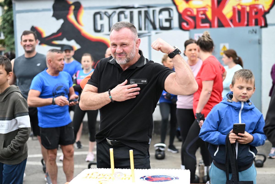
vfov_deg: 27.0
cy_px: 92
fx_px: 382
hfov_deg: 39.6
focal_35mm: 50
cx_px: 138
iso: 500
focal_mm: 50
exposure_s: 1/2000
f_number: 2.5
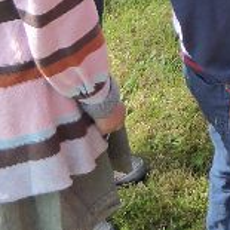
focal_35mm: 127
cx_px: 411
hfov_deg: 12.6
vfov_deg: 12.9
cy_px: -131
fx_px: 955
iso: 200
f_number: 3.3
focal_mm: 4.3
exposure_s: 1/400
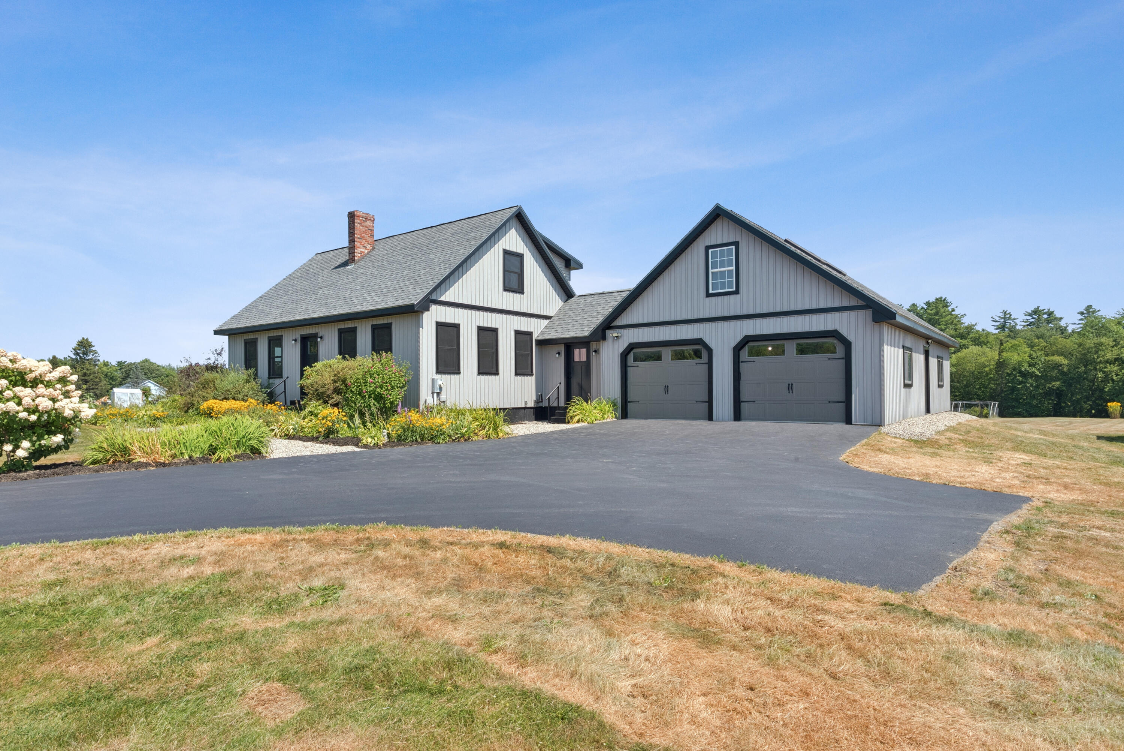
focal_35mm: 20
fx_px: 640
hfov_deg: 82.5
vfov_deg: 60.7
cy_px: 376
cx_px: 562
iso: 320
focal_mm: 20.5
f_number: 20
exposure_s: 1/50
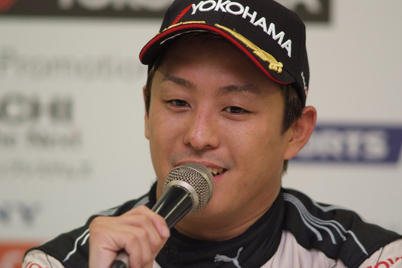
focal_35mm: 270
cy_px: 134
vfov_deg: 5.1
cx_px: 201
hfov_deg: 7.6
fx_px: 3015
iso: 400
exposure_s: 1/125
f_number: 2.8
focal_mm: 180
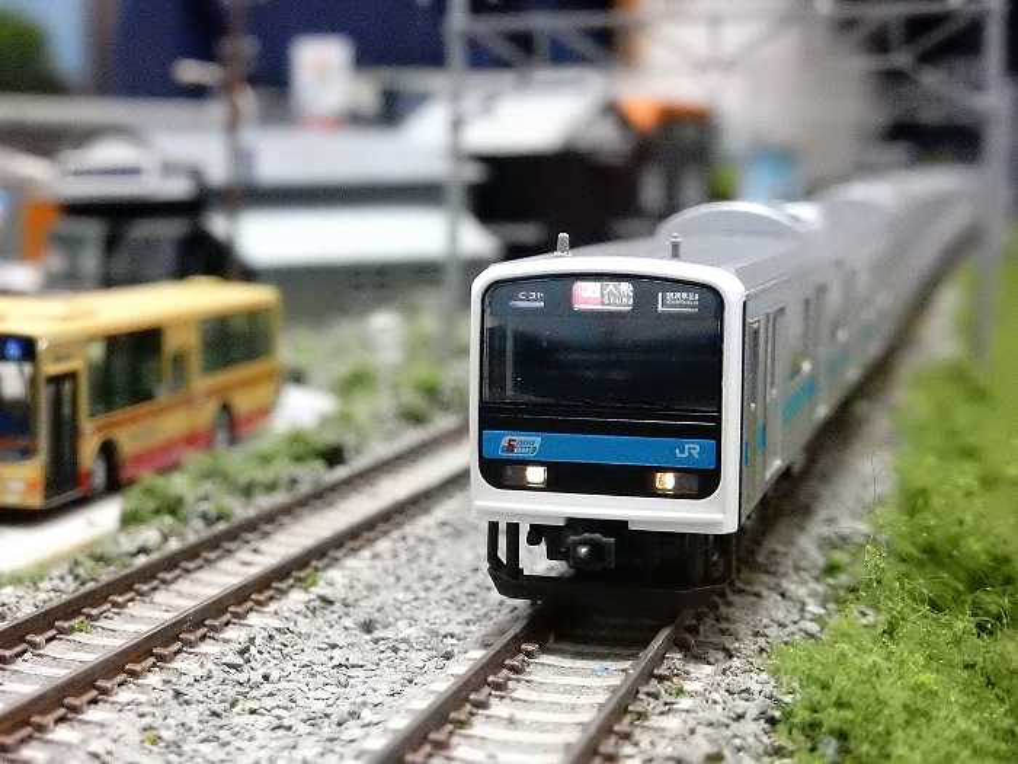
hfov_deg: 32.2
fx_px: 1765
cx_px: 509
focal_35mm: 60
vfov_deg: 24.4
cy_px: 382
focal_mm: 10.7
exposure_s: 1/40
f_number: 4.5
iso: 3200
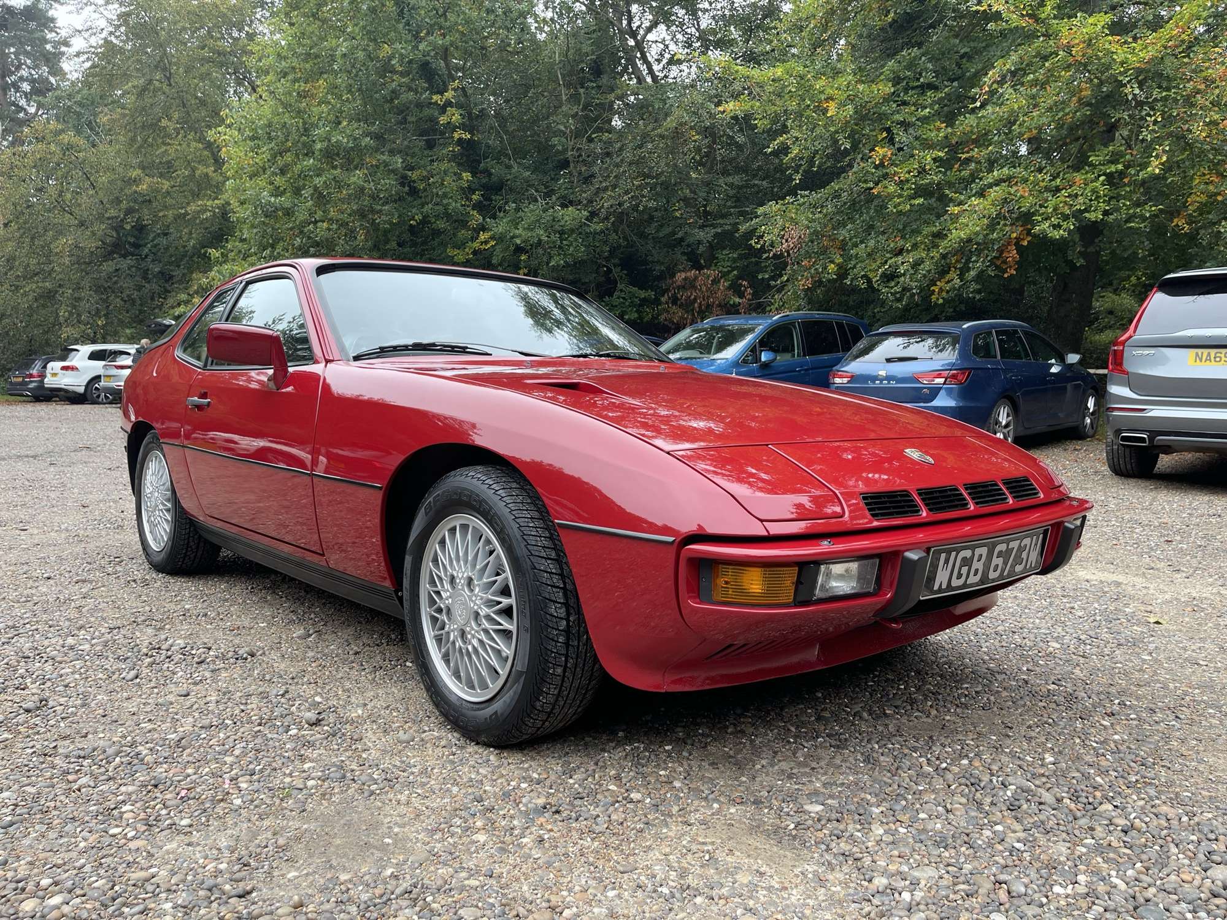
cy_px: 460
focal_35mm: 26
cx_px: 614
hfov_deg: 67.3
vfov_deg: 53.1
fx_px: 922
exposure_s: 1/208
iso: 32
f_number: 1.6
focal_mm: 5.1
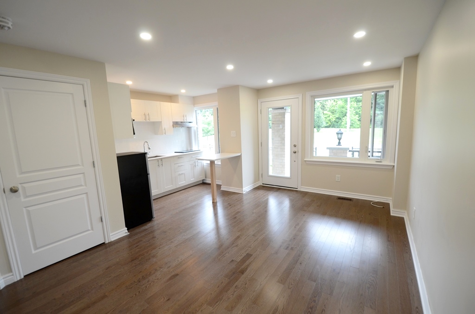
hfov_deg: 100.5
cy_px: 157
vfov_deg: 77.1
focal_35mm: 15
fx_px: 197
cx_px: 238
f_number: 5
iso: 400
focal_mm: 10
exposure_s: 1/30
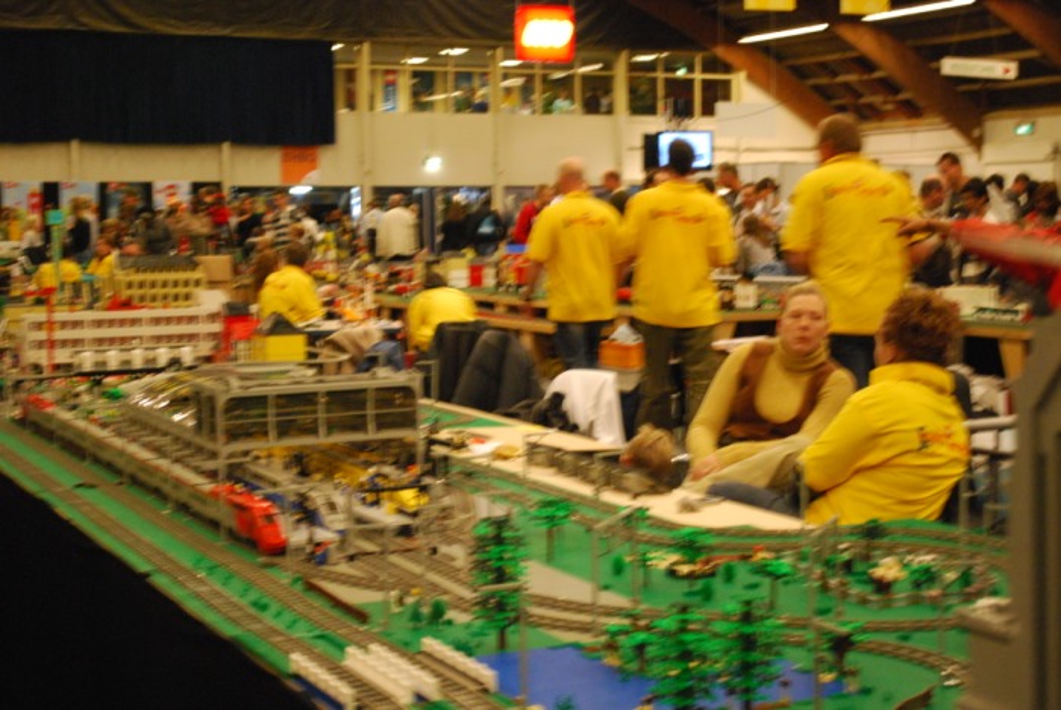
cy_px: 355
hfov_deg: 31.9
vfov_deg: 21.6
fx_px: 1858
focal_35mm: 63
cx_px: 530
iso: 1600
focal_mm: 42
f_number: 5.3
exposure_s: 1/15
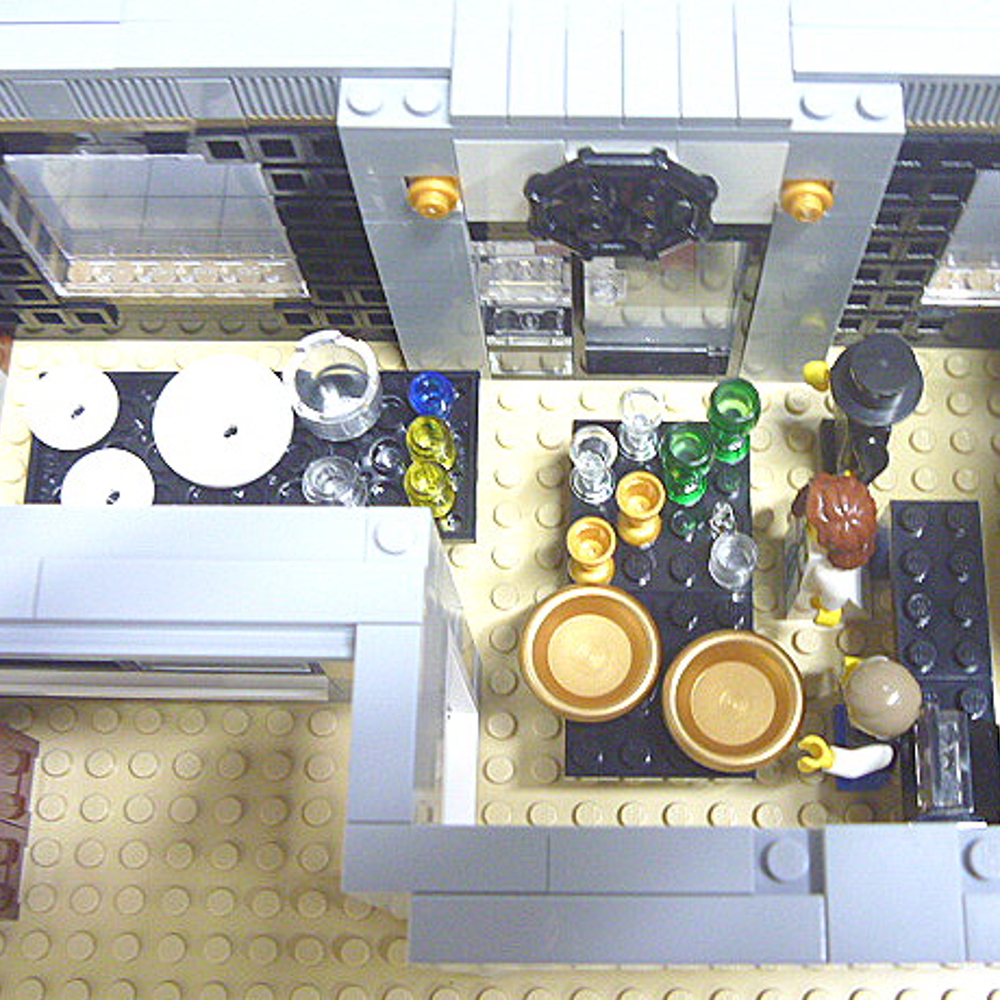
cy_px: 504
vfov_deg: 39.2
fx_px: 1405
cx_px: 607
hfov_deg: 39.0
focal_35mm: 43
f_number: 3.5
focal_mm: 6.3
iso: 400
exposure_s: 1/6
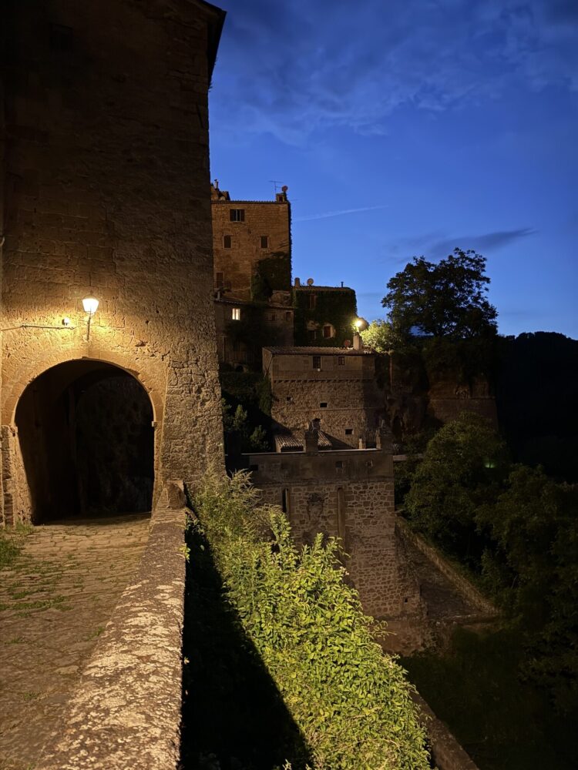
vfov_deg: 71.6
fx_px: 534
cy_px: 385
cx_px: 289
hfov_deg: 56.8
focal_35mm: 24
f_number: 1.78
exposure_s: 1/9
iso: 1000
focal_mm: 6.76
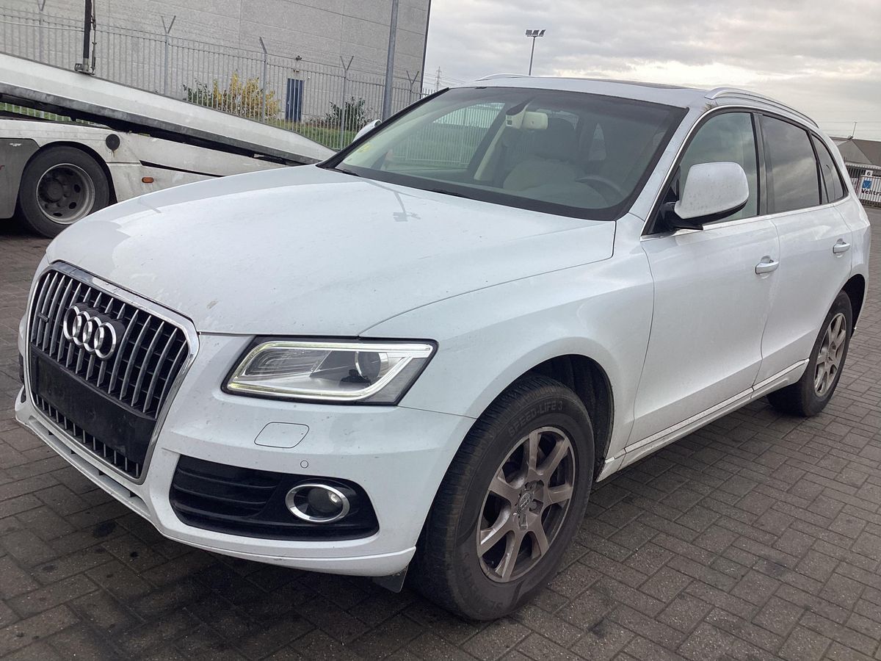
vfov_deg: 45.4
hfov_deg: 58.4
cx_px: 440
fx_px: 789
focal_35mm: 31
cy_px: 330
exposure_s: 1/223
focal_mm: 3.3
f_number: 2.4
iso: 25
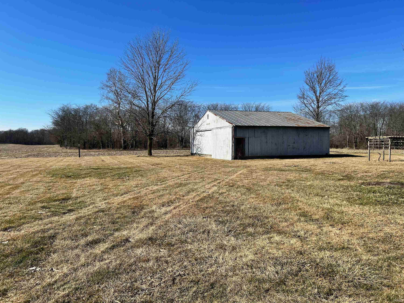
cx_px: 202
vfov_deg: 53.1
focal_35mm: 26
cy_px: 152
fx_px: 303
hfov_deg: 67.3
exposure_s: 1/4444
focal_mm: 5.7
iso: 50
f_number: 1.5
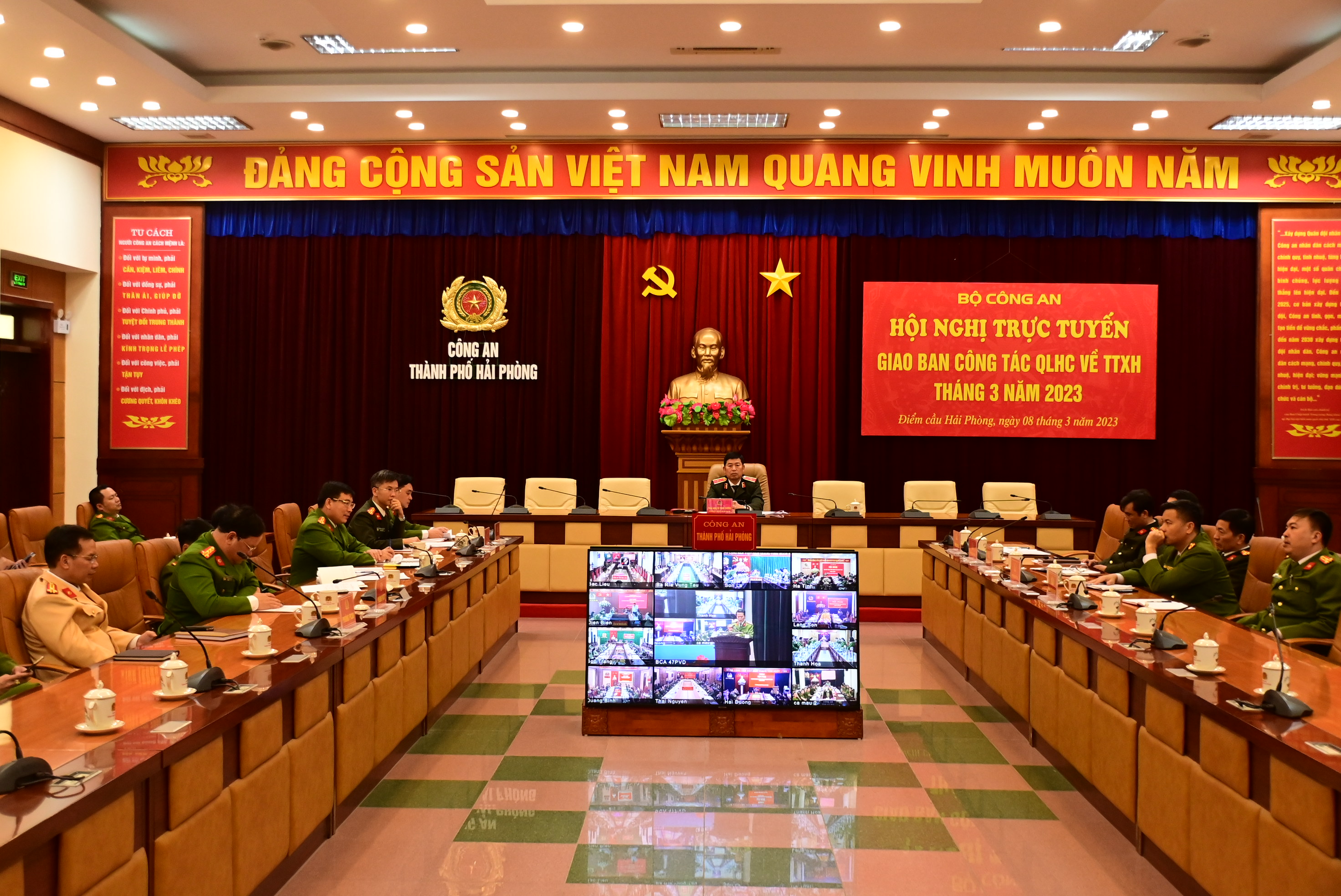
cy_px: 448
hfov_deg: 49.5
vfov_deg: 34.3
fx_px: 1454
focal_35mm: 39
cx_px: 670
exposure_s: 1/100
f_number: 3.8
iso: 1400
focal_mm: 26
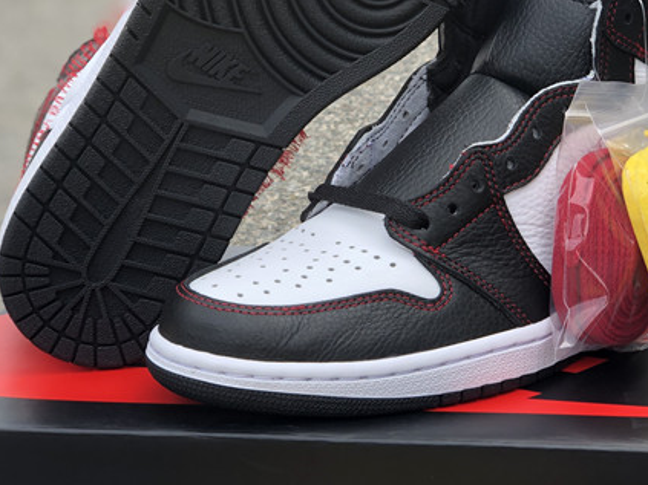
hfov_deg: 21.5
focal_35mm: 91
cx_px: 326
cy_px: 190
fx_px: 1703
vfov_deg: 16.2
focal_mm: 6
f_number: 2.4
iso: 16
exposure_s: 1/145
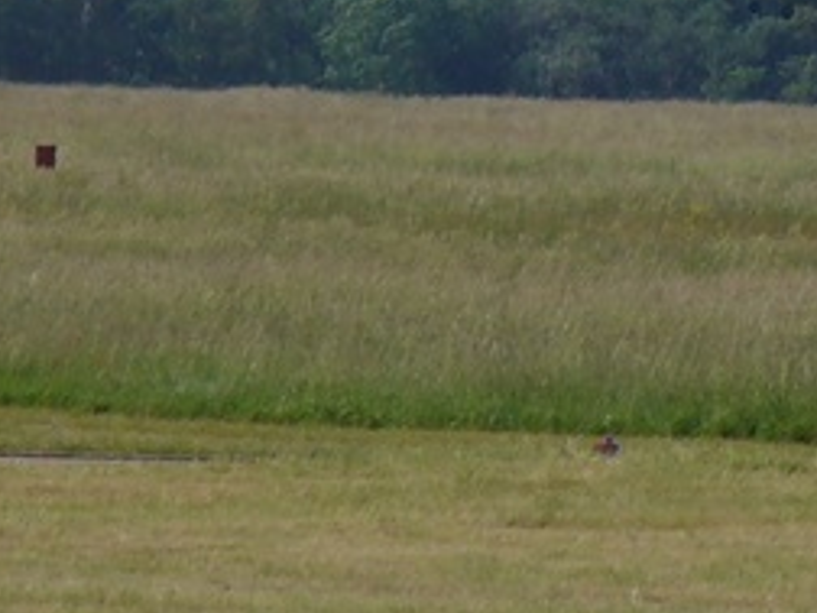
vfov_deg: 1.7
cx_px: 947
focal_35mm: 880
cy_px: -26
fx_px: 20770
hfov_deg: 2.3
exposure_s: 1/200
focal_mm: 36.6
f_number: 9
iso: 64
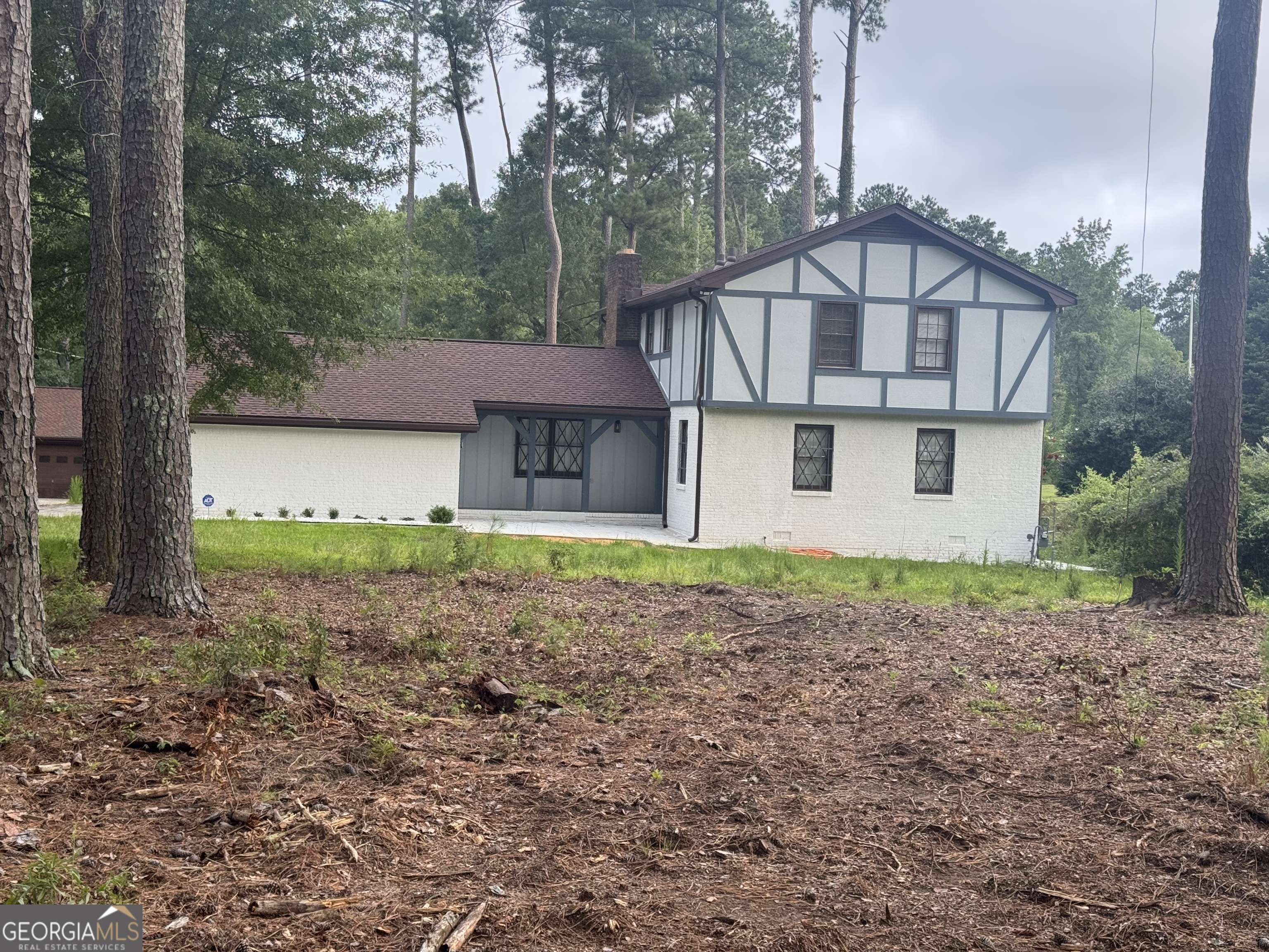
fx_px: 1760
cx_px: 634
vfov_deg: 30.3
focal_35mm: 48
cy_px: 476
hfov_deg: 39.7
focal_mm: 6.76
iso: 64
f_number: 1.78
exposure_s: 1/121
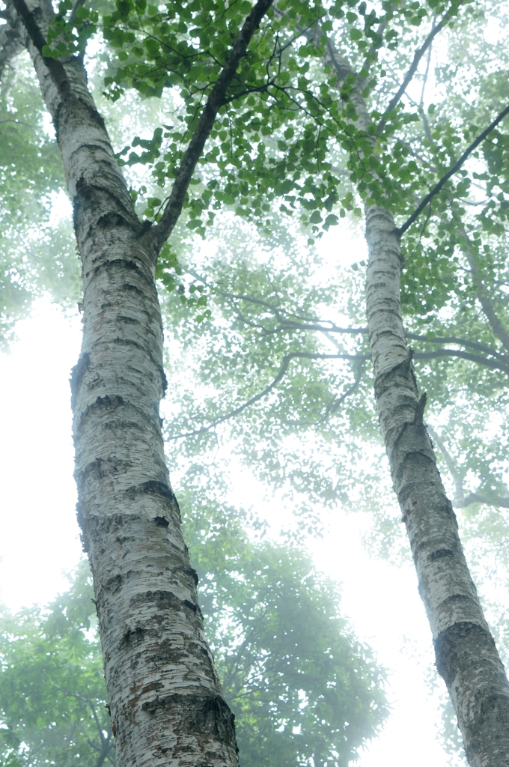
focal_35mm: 48
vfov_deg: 41.2
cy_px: 384
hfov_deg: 28.0
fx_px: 1021
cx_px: 254
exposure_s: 1/15
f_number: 8
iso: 800
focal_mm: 32
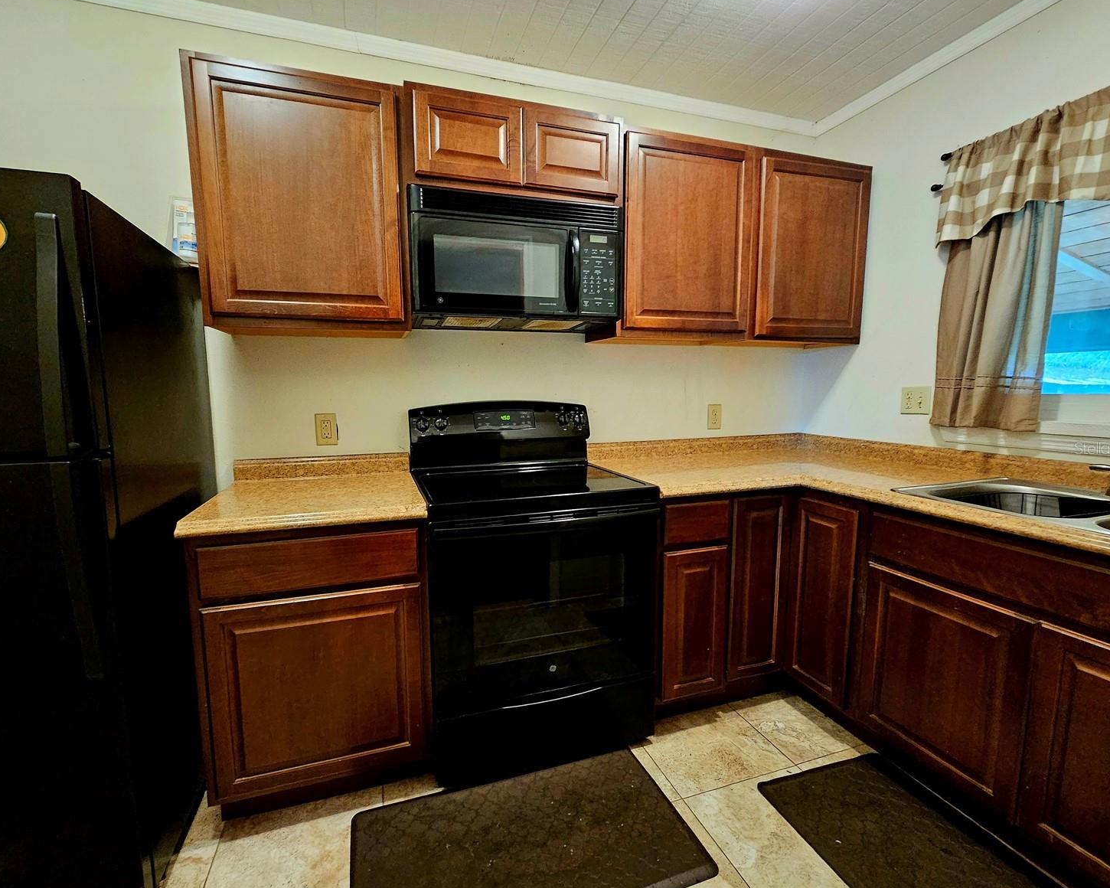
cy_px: 448
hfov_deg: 100.7
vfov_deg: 88.0
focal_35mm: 14
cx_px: 534
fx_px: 460
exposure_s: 1/24
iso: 800
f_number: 2.2
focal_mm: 2.2
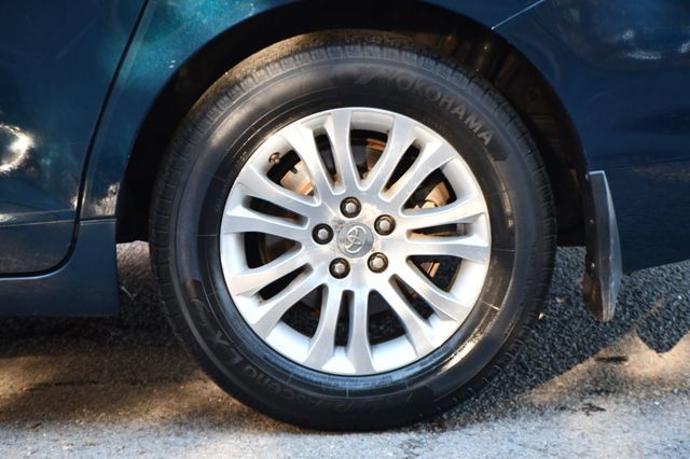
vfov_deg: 8.2
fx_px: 3218
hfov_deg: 12.2
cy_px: 230
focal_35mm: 168
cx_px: 345
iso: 800
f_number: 4.8
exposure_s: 1/125
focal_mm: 112
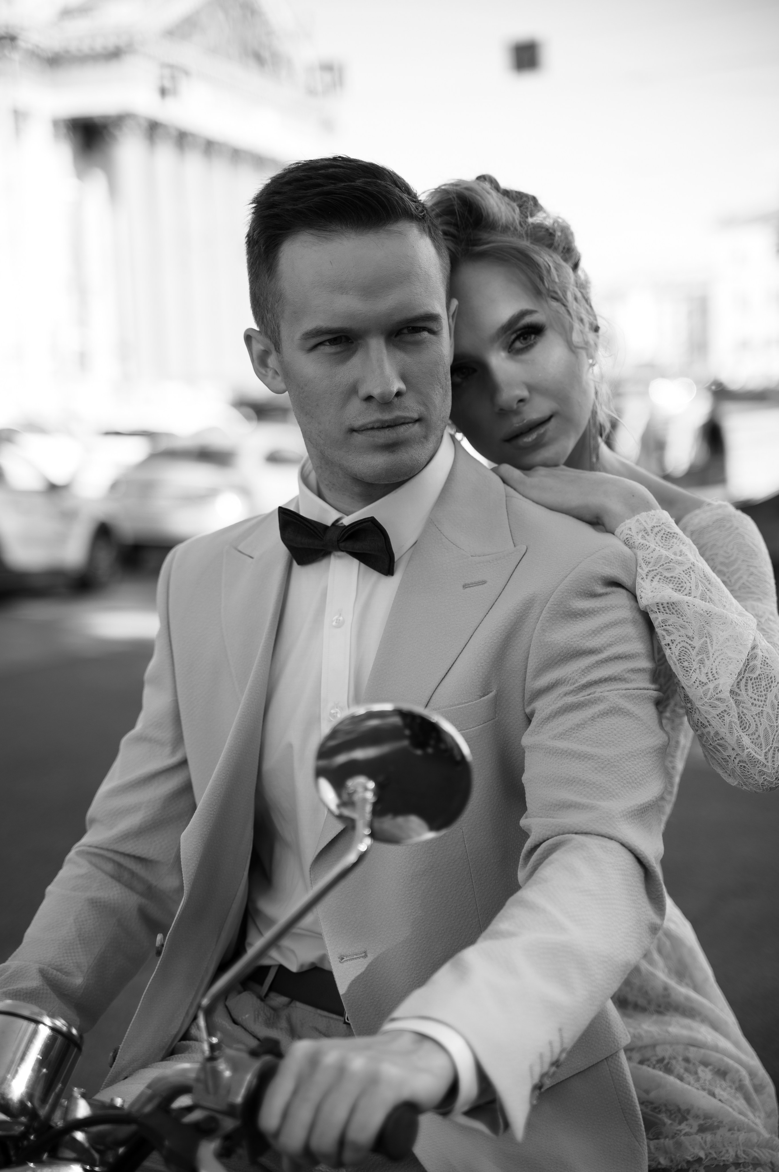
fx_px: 2178
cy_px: 586
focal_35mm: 67
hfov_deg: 20.3
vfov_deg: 30.1
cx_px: 390
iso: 100
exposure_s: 1/250
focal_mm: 67
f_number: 2.8
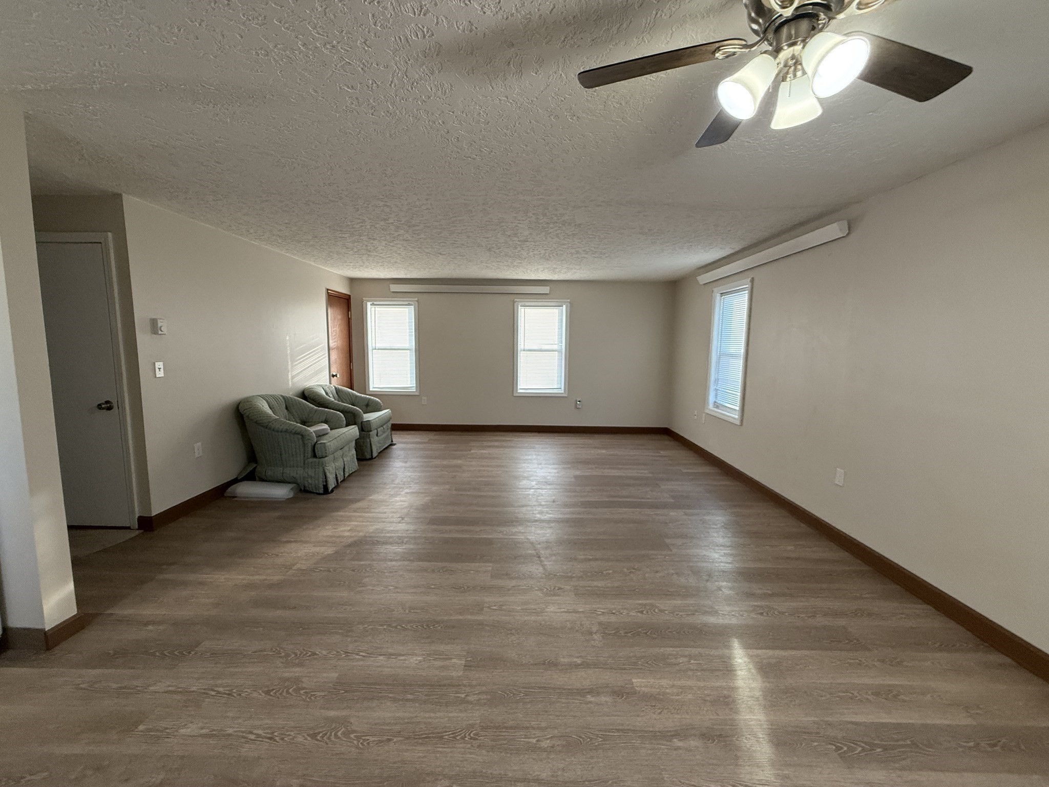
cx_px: 524
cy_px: 394
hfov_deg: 102.1
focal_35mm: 14
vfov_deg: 85.7
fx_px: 424
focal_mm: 2.22
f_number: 2.2
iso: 250
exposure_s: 1/99
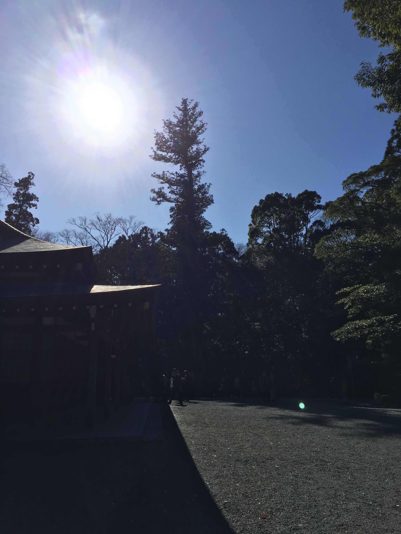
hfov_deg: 48.2
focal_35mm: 29
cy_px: 267
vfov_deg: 61.7
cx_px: 200
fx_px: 448
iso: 32
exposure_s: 1/5650
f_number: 2.2
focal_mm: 4.15
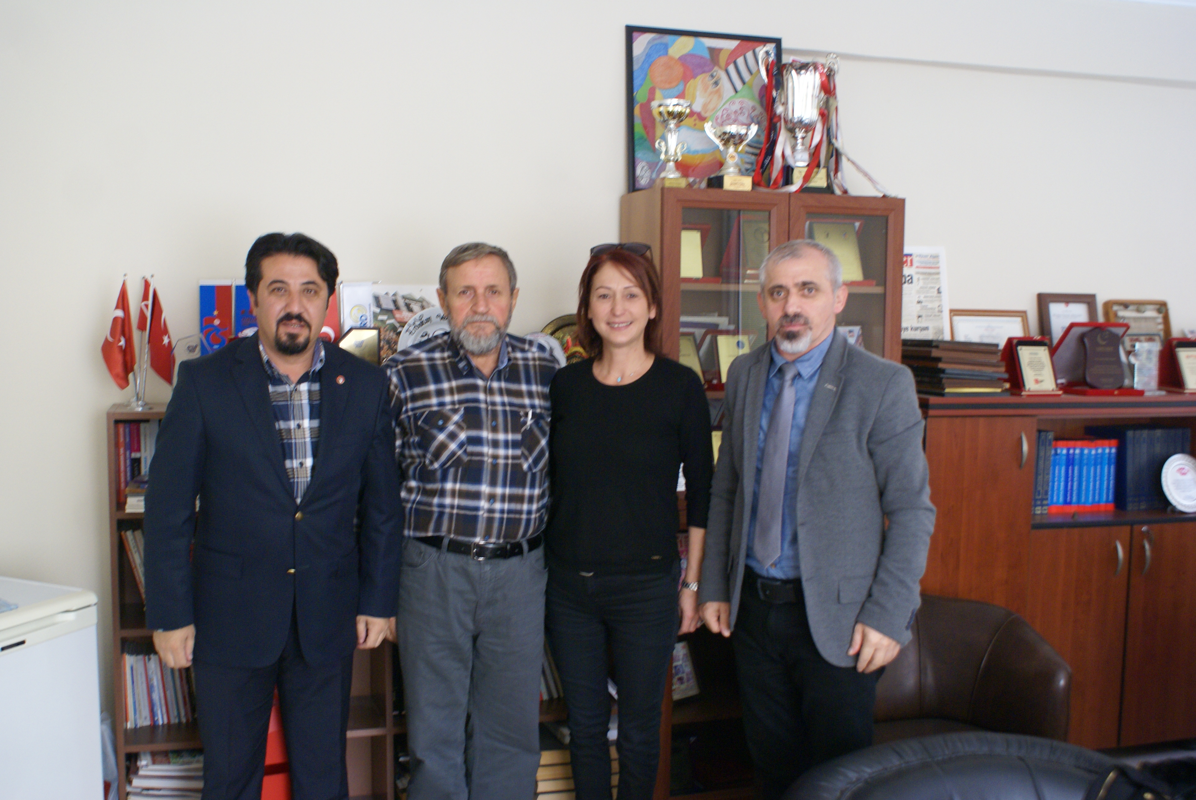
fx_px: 1098
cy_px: 400
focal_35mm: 33
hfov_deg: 57.2
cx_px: 598
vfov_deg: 40.1
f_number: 4
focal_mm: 22
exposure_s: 1/40
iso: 320
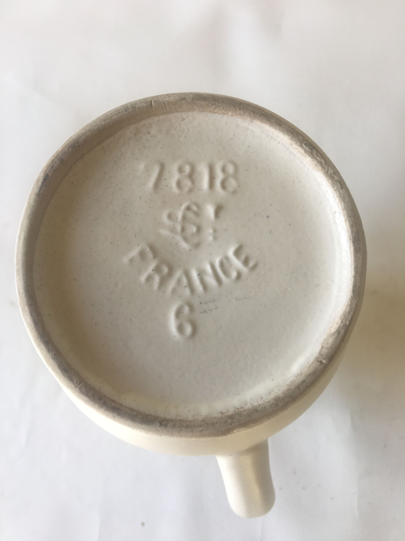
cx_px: 202
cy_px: 270
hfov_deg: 48.2
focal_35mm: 29
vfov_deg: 61.7
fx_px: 452
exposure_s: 1/50
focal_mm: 4.15
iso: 25
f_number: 2.2
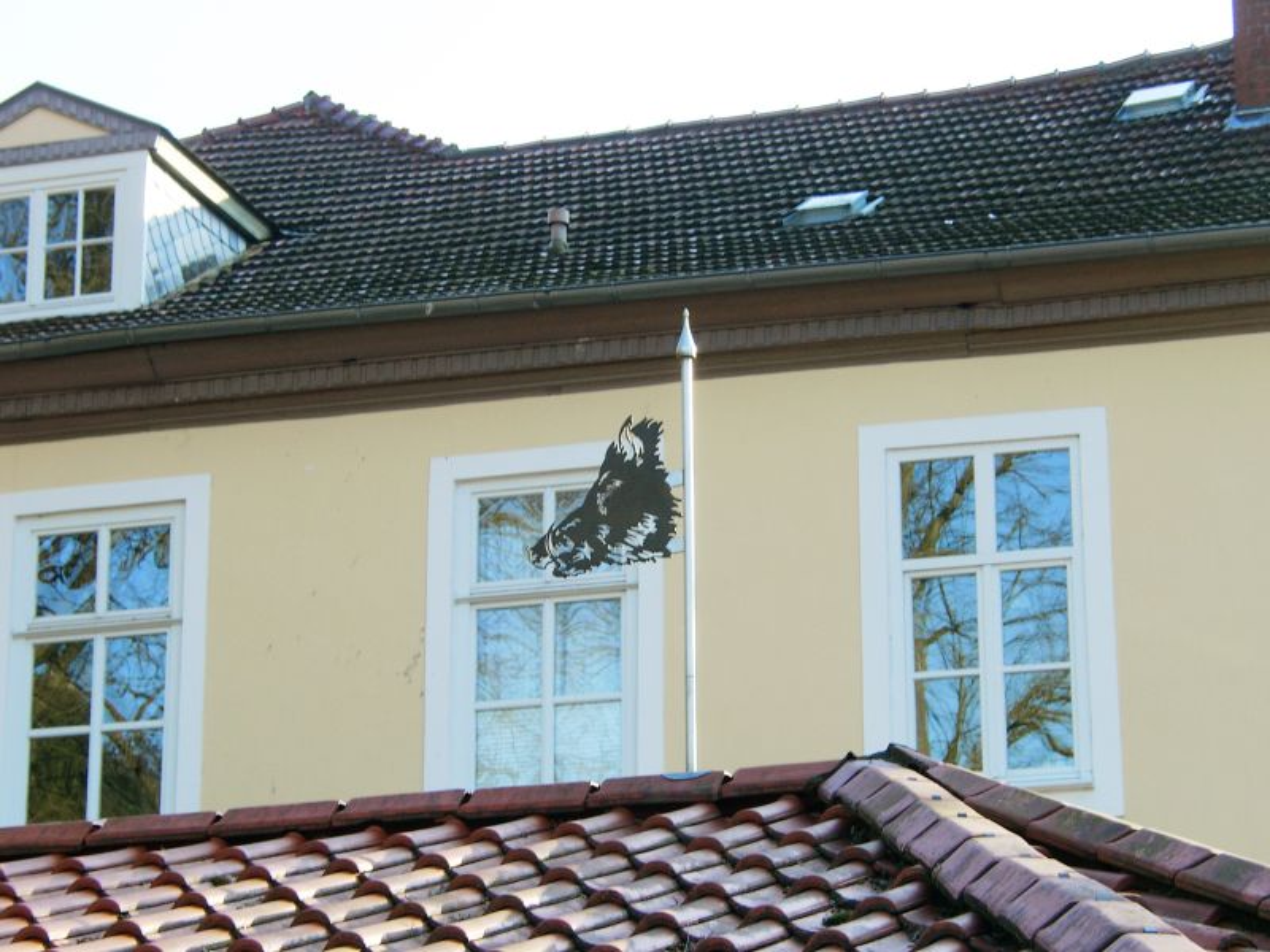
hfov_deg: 19.6
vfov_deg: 14.8
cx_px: 635
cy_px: 476
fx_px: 3669
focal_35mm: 100
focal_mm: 20.74
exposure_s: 1/160
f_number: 4
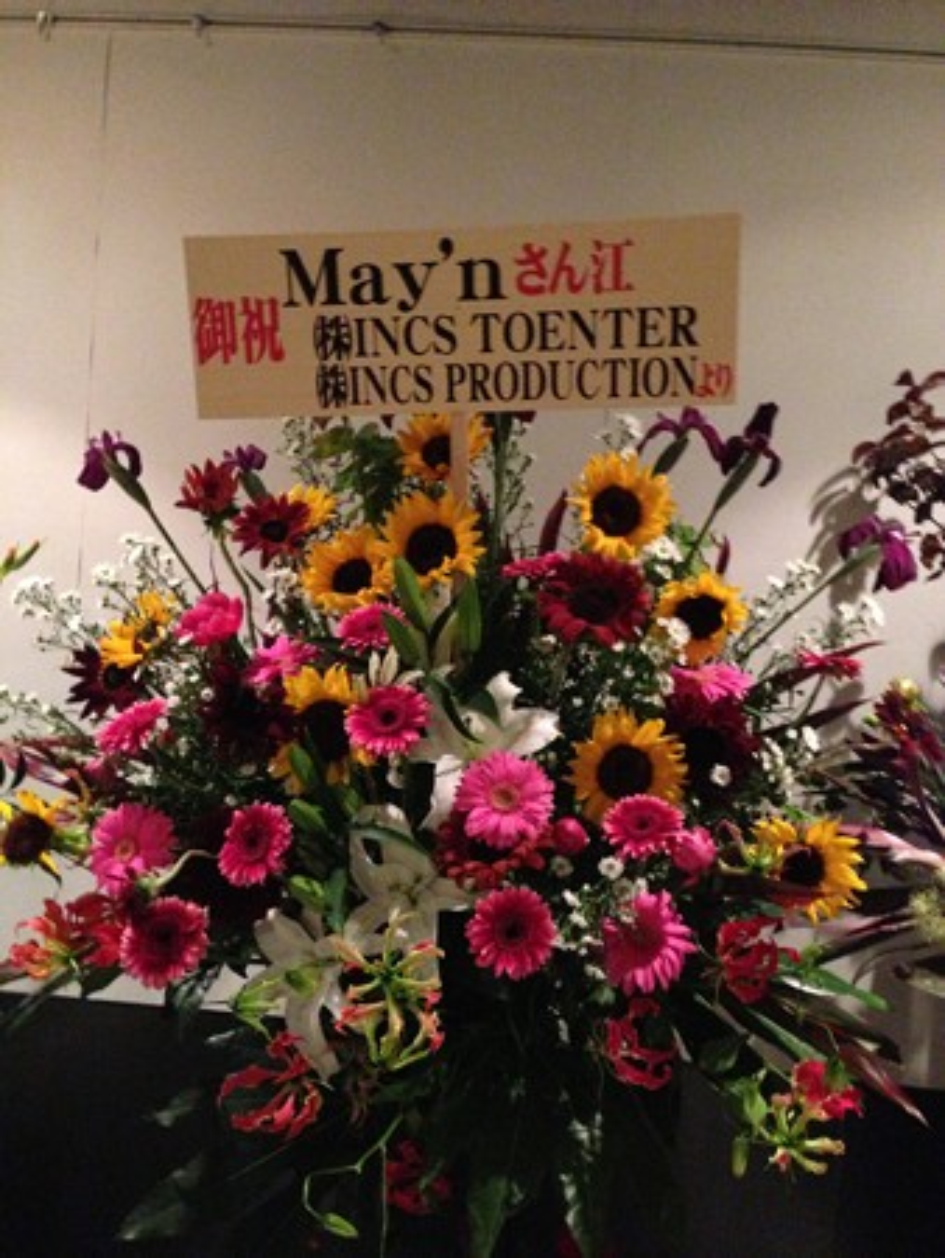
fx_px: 1200
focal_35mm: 33
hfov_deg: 43.0
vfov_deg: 55.3
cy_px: 629
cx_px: 472
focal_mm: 4.13
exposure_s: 1/15
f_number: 2.4
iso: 800
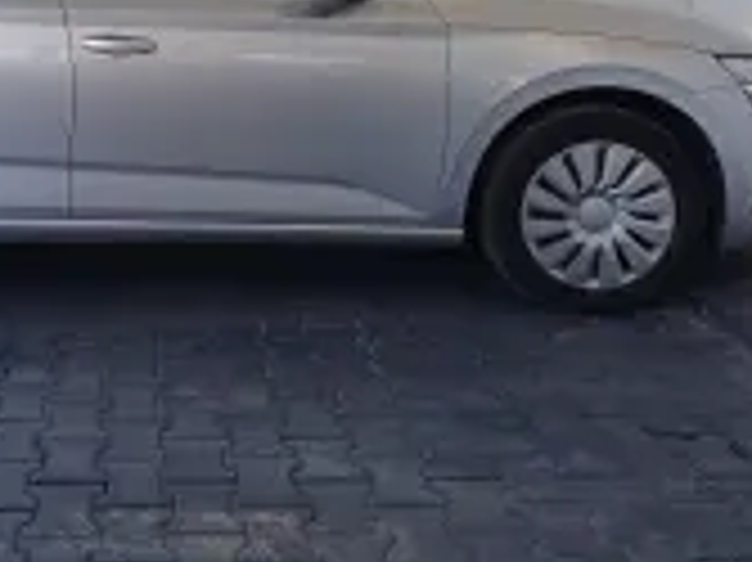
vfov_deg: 26.0
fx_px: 1172
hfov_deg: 34.5
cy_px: 40
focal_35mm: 54
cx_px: 149
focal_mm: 4.65
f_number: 1.8
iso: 50
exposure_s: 1/142
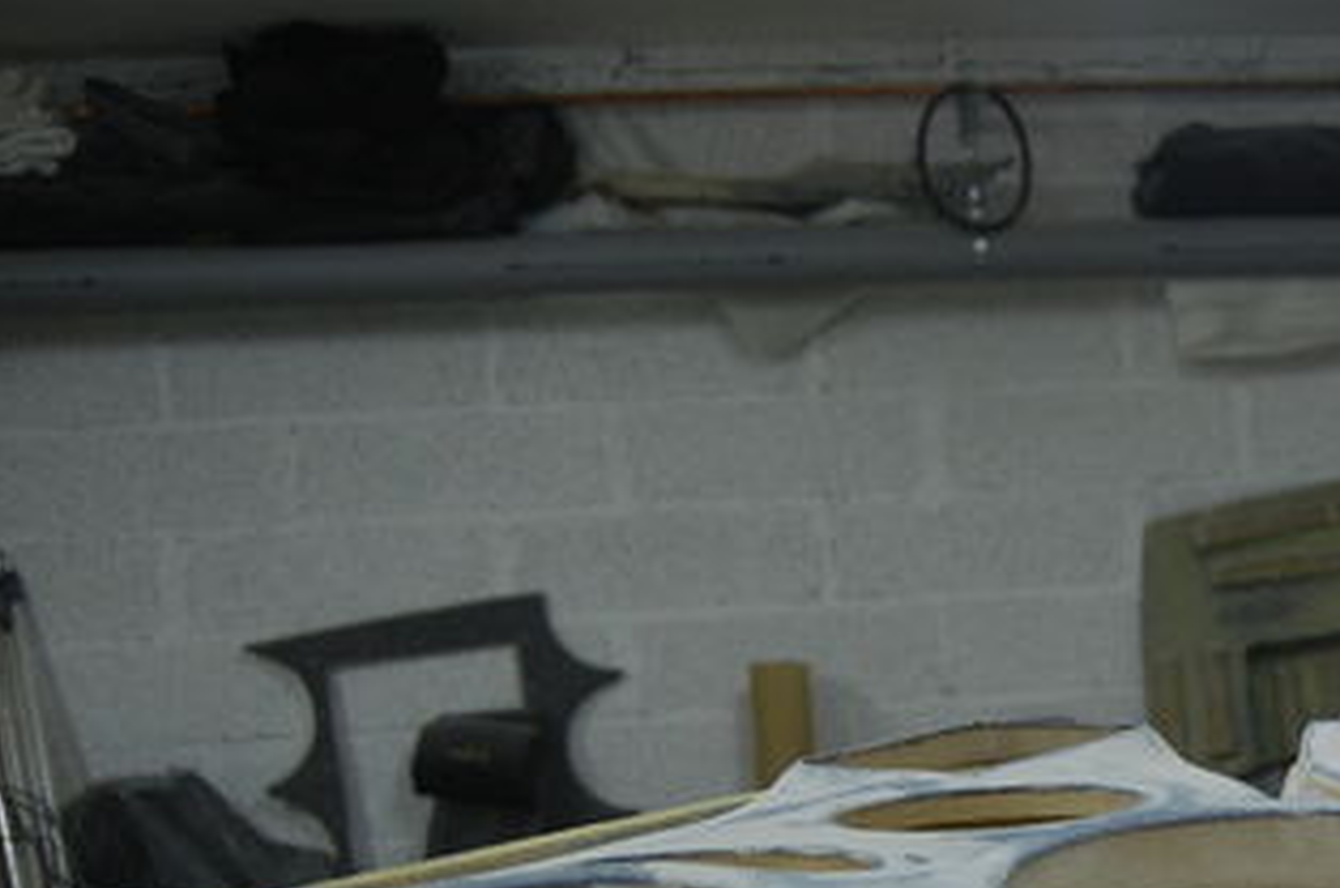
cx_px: 1212
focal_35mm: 55
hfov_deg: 34.3
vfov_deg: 23.9
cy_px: 794
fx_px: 2043
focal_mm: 18
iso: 640
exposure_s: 1/30
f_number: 3.5
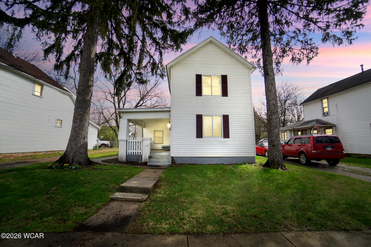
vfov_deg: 77.3
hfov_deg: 100.4
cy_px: 124
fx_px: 155
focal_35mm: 15
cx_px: 186
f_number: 5.6
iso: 125
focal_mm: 10
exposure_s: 1/500
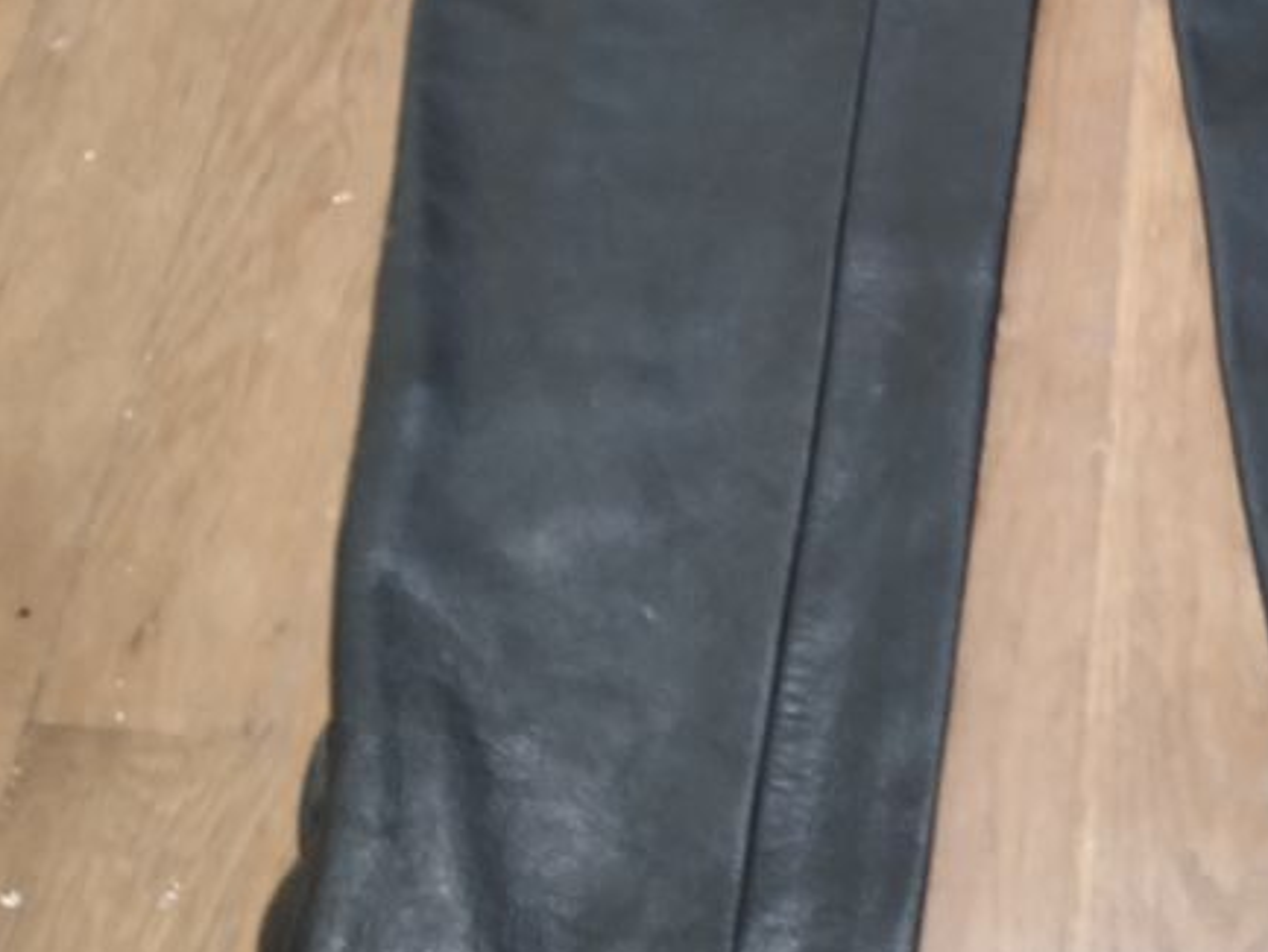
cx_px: 1089
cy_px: 44
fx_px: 2198
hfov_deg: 31.0
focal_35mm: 60
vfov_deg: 23.6
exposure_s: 1/17.1
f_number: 1.8
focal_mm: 4.75
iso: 2072
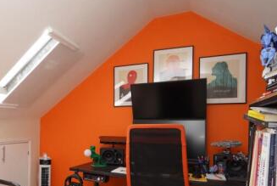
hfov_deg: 55.5
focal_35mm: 30
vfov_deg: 43.0
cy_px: 126
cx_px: 40
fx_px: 231
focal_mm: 10
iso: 400
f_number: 4.5
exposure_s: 1/60
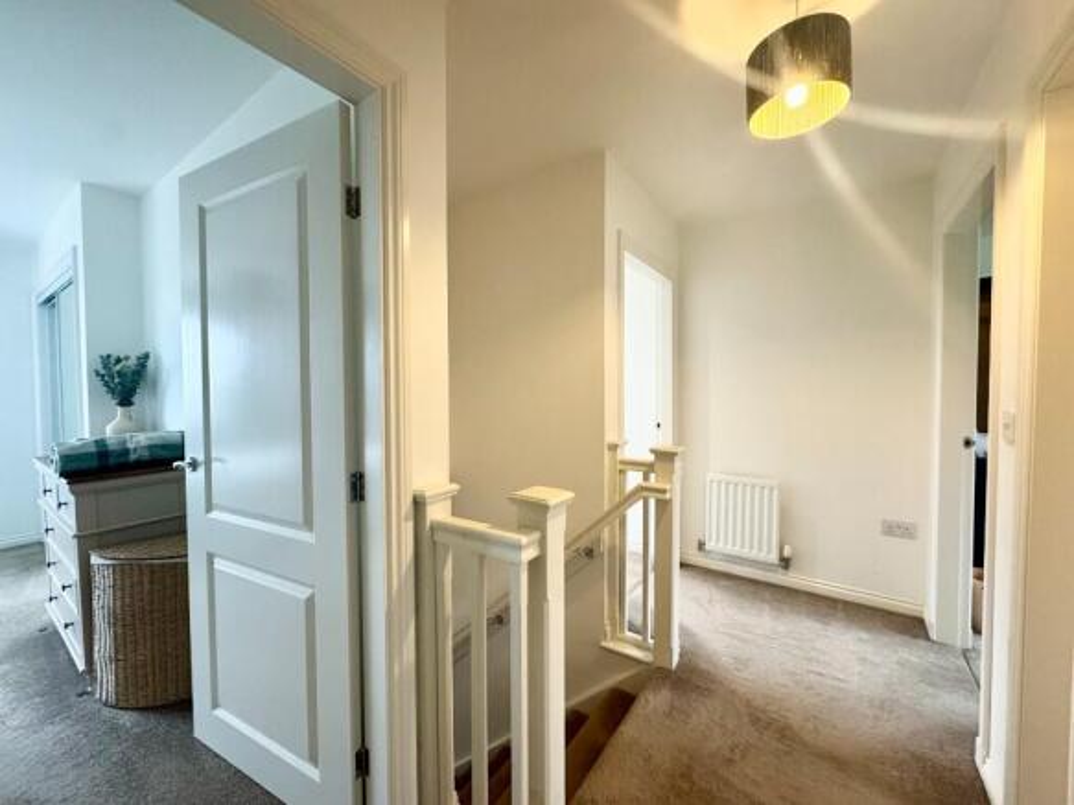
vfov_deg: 85.7
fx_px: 434
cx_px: 537
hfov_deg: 102.1
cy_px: 402
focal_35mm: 14
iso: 320
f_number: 2.2
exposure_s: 1/50
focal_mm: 2.22
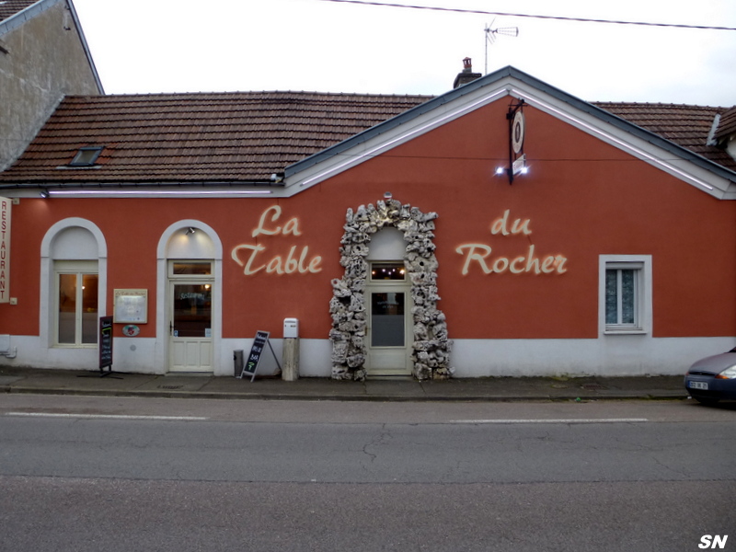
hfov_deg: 67.3
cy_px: 276
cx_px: 368
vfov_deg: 53.1
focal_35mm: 26
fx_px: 553
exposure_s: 1/60
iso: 100
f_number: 3.4
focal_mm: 4.7
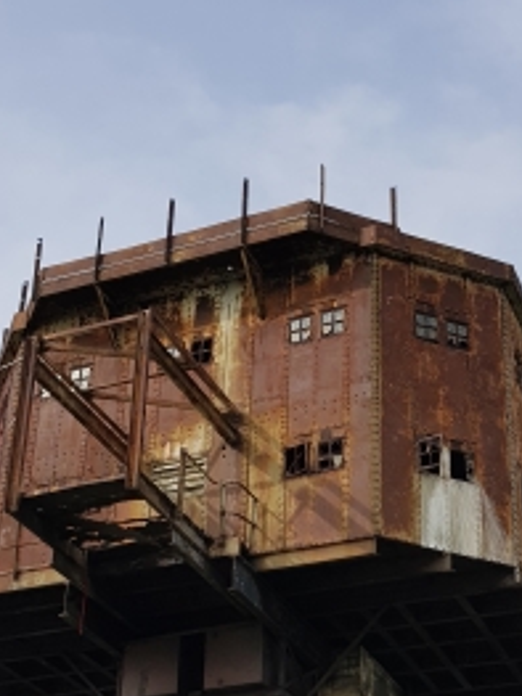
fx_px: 926
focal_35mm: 46
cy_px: 499
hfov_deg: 31.5
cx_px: 258
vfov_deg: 40.4
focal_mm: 4.2
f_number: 1.7
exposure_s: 1/2616
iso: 40
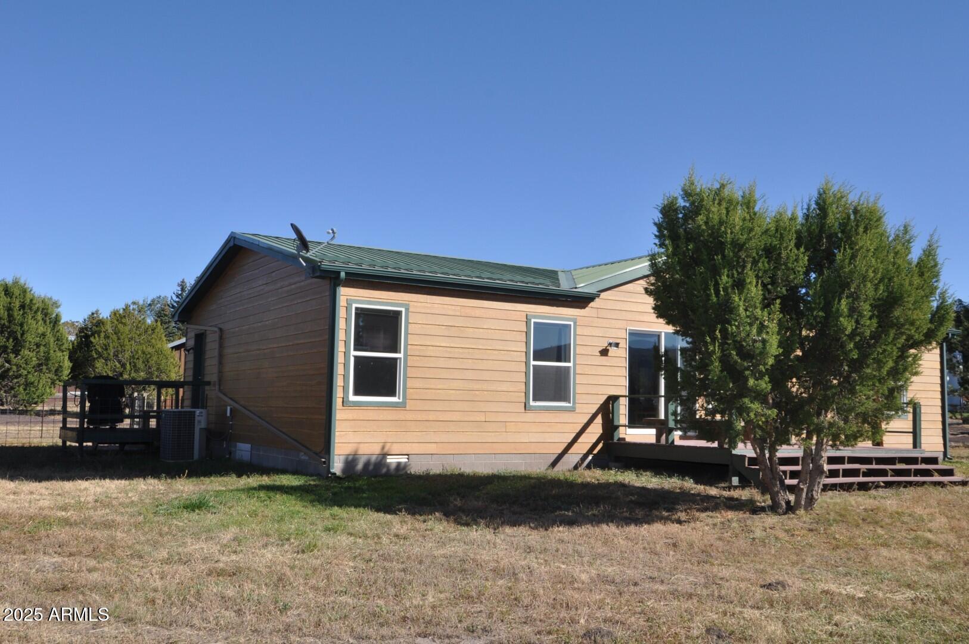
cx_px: 484
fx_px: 887
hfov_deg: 57.3
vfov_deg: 39.9
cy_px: 322
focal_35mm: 33
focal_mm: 22
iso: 200
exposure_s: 1/200
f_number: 13
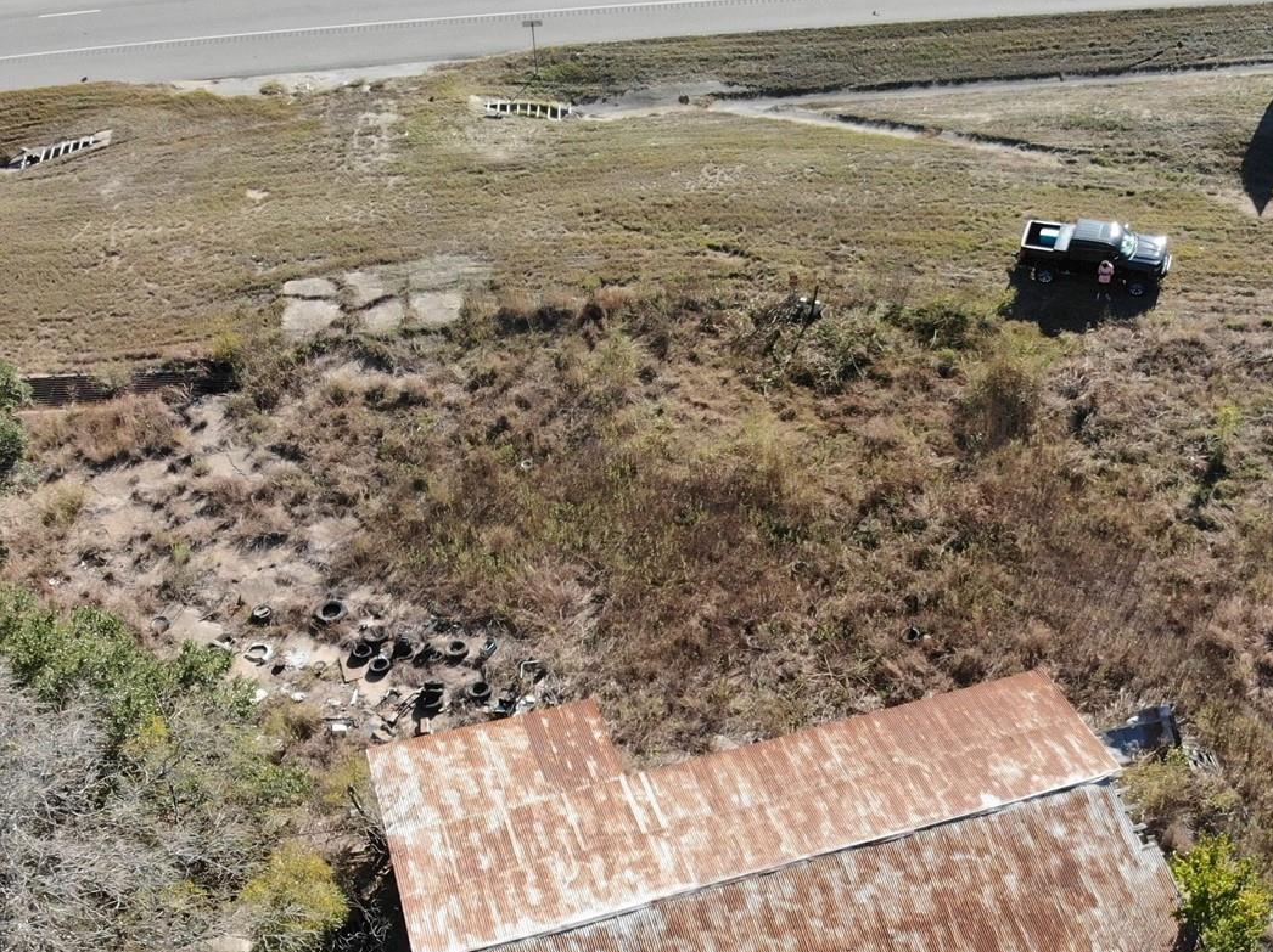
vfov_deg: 29.8
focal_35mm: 47
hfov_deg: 39.7
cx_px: 895
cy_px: 813
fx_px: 1727
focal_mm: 4.5
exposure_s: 1/320
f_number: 2.8
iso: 400
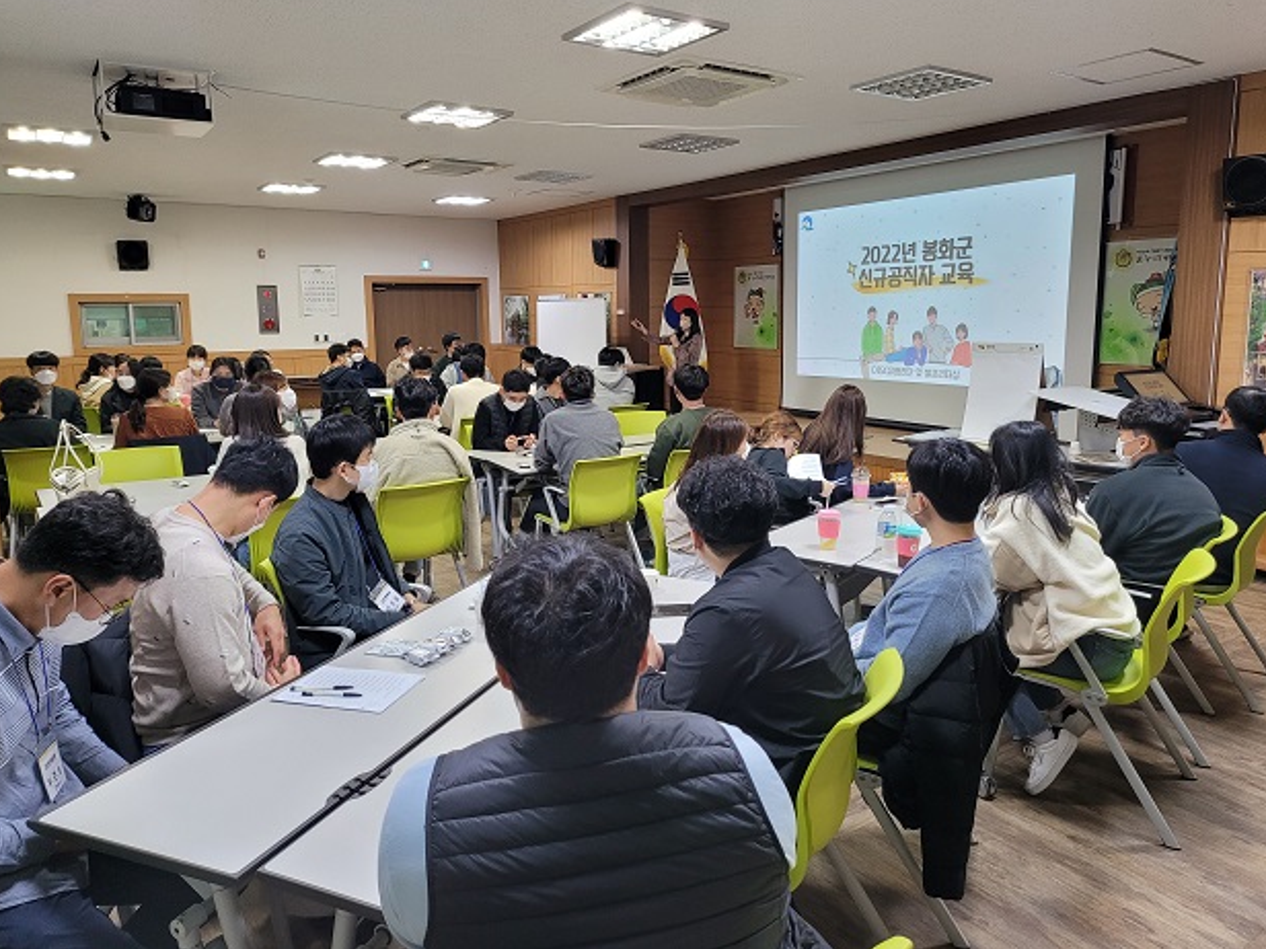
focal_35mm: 27
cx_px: 651
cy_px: 460
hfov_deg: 65.3
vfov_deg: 51.3
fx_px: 987
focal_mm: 5
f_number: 1.8
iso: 250
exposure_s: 1/120
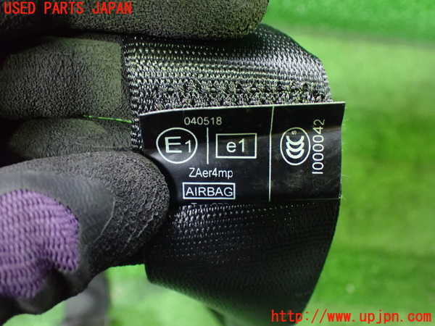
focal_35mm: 36
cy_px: 163
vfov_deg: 39.7
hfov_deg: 51.4
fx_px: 452
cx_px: 218
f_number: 2.5
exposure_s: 1/40
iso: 1250
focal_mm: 6.37
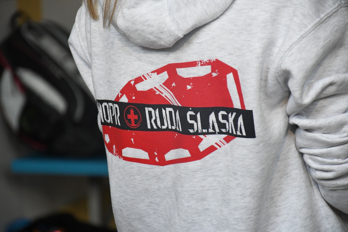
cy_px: 116
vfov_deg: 6.5
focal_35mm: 210
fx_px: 2030
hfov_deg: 9.8
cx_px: 174
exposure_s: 1/320
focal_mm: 140
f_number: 5.6
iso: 4000
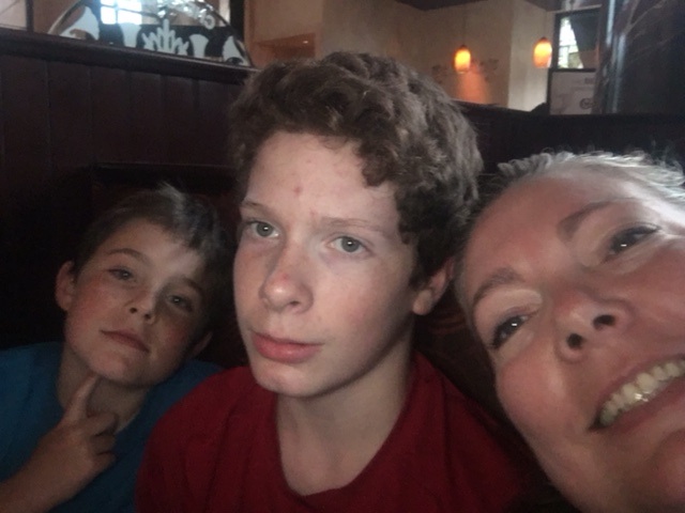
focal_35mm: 31
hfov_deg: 58.4
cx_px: 342
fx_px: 613
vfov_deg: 45.4
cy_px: 256
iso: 320
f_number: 2.2
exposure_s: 1/15
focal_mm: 2.65
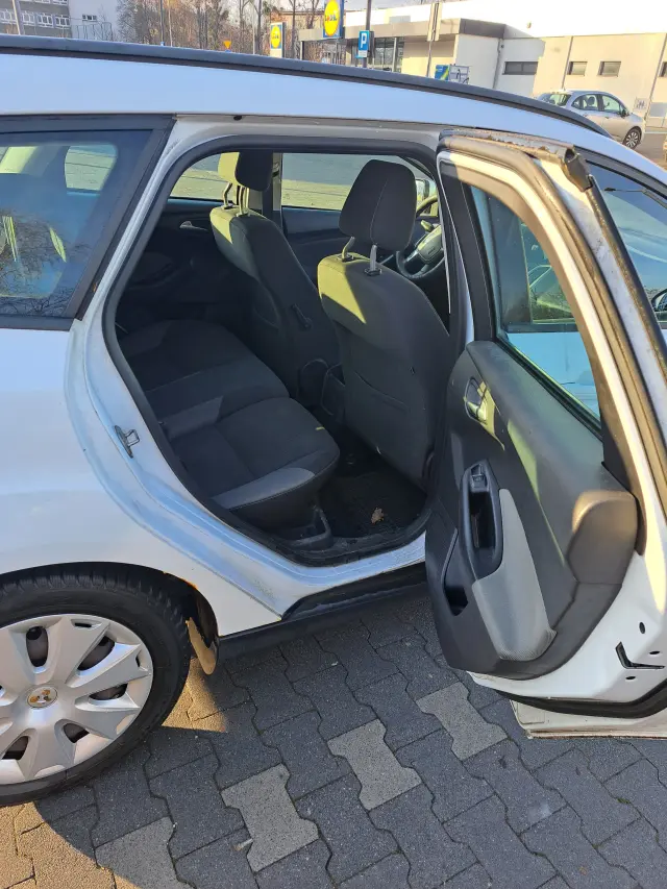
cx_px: 334
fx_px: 616
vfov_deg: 71.6
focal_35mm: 24
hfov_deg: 56.8
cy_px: 444
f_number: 1.8
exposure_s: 1/153
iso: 50
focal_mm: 5.23
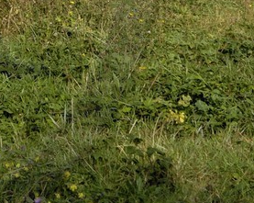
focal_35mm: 325
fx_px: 2441
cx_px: -216
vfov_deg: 4.7
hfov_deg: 5.8
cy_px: -75
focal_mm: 40
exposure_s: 1/160
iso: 100
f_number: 9.5
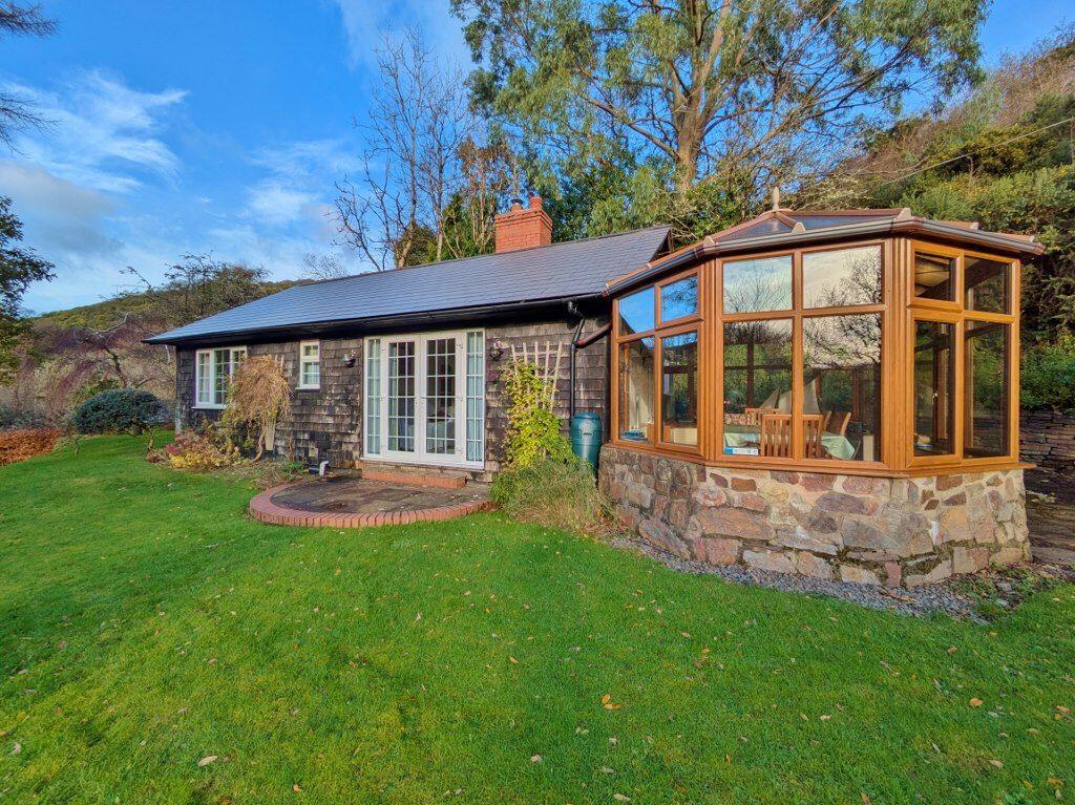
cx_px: 538
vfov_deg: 85.6
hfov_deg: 102.1
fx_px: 435
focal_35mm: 14
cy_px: 402
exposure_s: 1/899
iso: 49
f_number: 2.2
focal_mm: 1.83
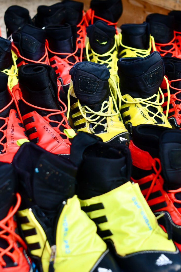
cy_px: 136
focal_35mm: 36
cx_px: 90
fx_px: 272
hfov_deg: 36.9
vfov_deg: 53.1
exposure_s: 1/250
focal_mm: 24
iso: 450
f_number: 2.8
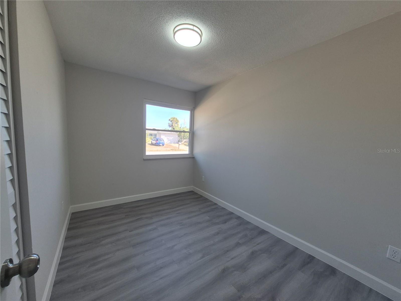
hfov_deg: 106.2
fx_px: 151
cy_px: 150
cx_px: 200
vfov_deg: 89.9
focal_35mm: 13
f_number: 2.2
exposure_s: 1/120
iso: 80
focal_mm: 1.74
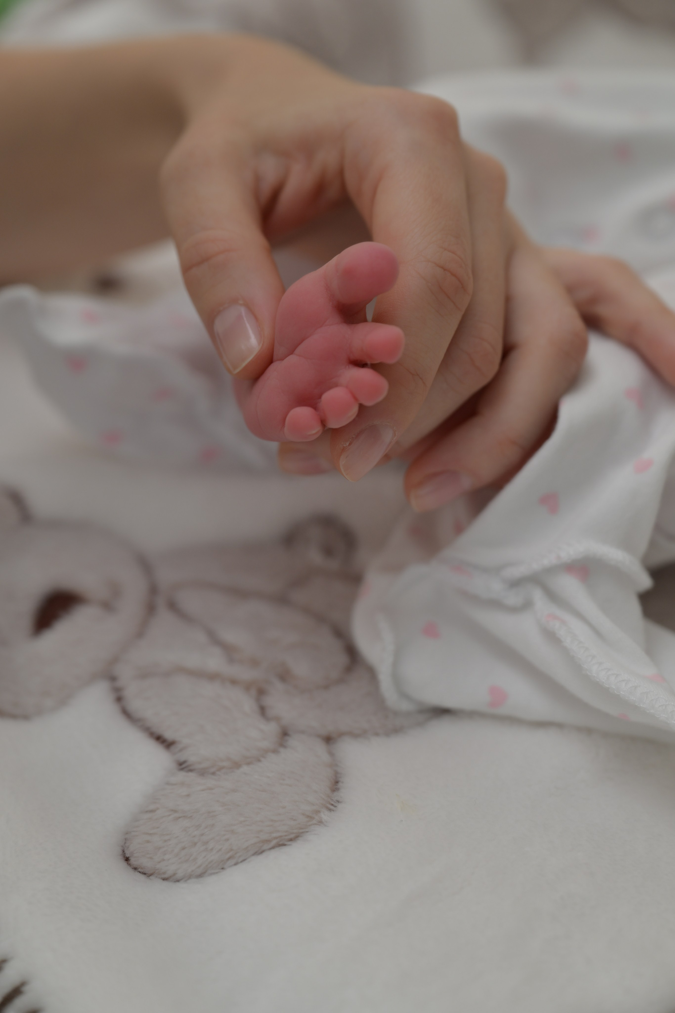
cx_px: 338
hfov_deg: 19.5
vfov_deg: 28.8
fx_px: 1969
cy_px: 506
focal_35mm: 70
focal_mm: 70
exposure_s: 1/200
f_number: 4
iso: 100
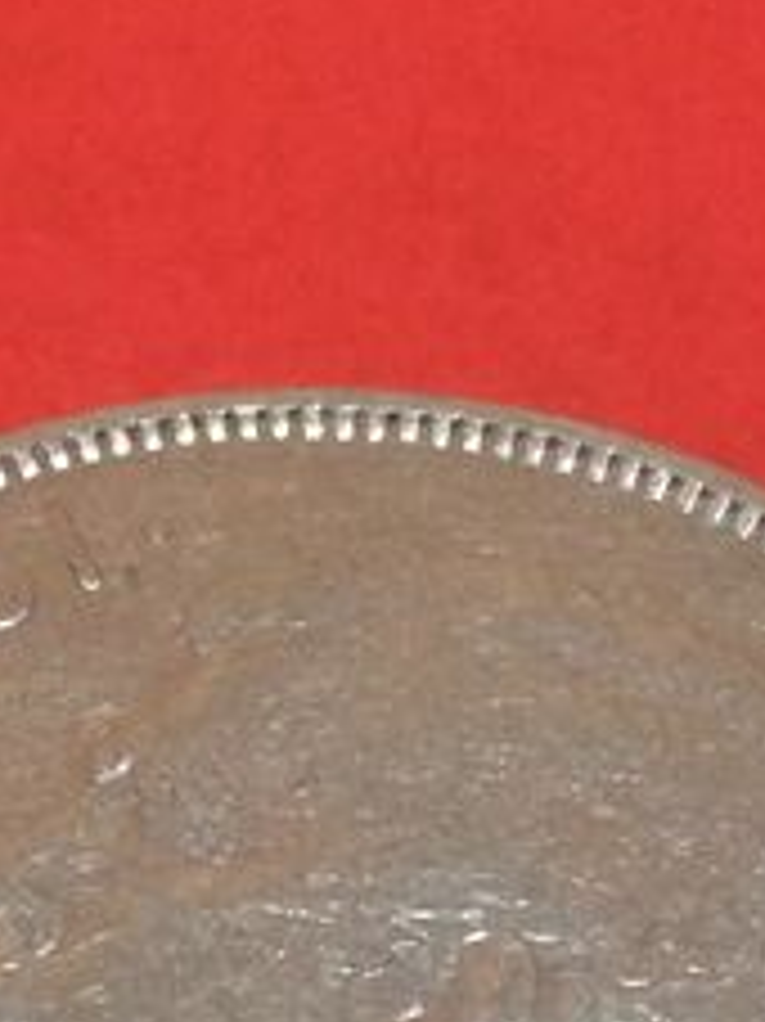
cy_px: 1072
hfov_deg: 11.6
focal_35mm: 128
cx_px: 459
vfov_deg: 15.1
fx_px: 3775
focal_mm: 4.15
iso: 200
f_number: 2.2
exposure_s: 1/33
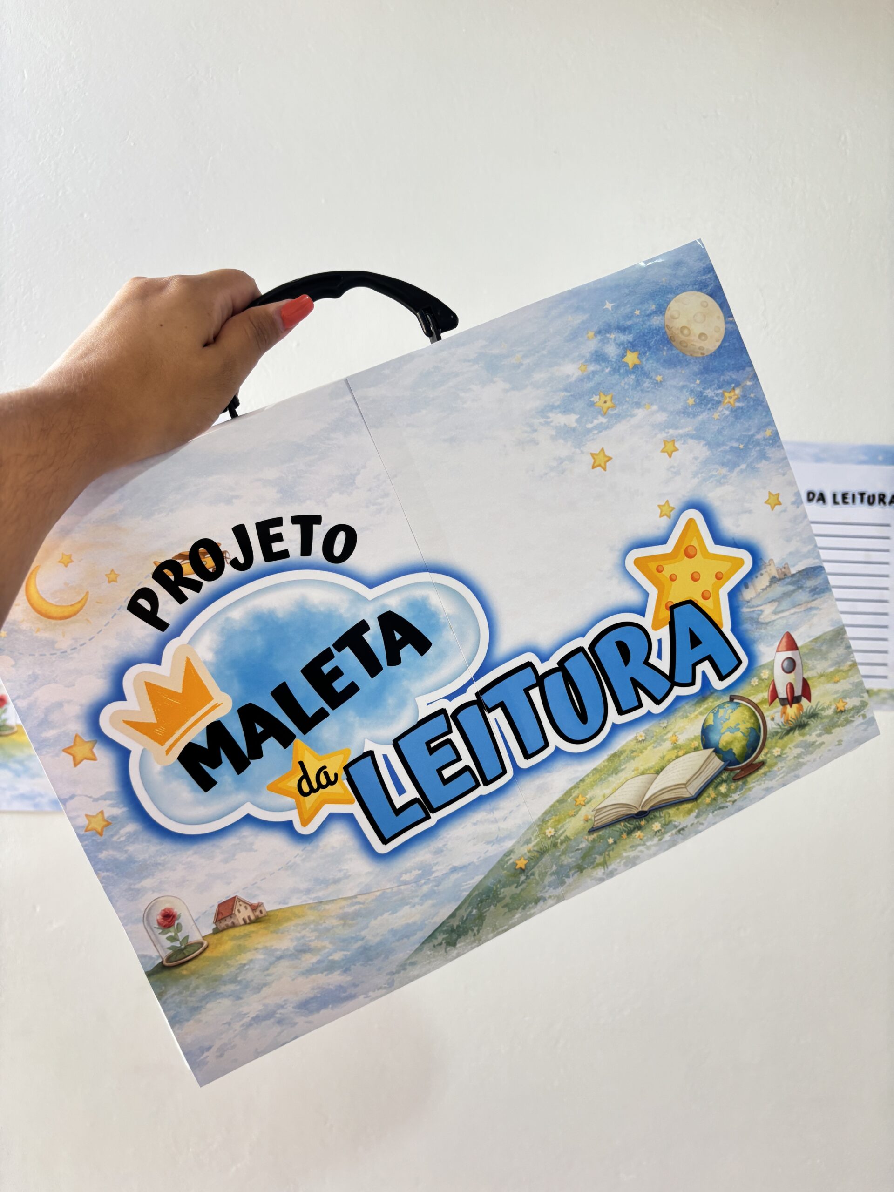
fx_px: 895
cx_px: 447
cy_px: 596
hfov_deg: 53.1
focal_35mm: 26
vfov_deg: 67.3
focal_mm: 5.96
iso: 80
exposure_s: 1/120
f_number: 1.6
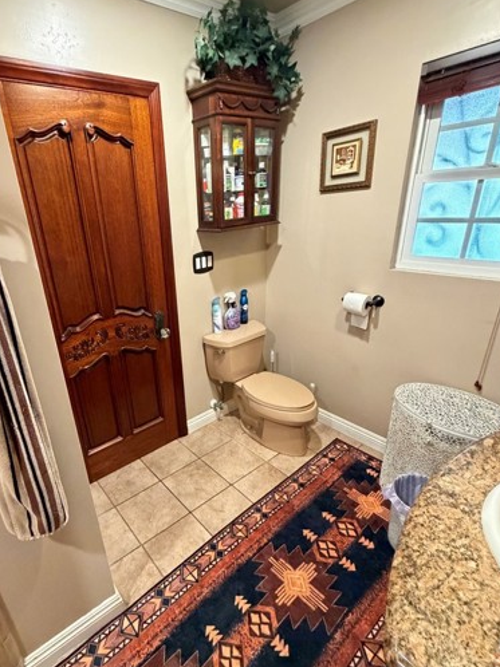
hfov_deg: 70.6
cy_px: 350
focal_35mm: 18
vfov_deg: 87.7
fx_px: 347
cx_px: 193
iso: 1250
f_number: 2.2
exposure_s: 1/60
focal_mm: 2.22
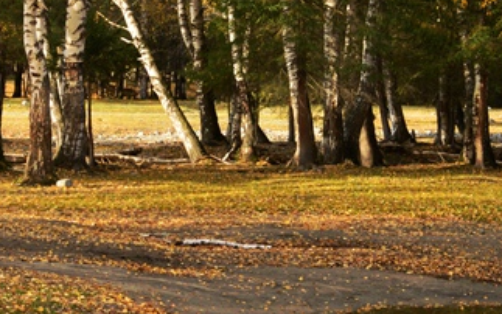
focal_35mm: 150
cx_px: 207
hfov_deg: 13.9
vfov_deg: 8.7
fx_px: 2053
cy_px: 71
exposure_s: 1/60
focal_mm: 56
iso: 800
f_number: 16
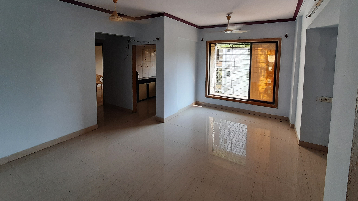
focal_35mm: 15
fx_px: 142
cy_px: 75
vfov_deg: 69.3
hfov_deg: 102.9
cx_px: 189
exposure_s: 1/50
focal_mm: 1.42
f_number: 2.2
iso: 40
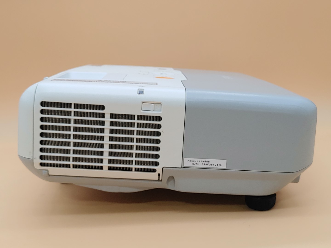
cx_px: 166
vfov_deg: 31.5
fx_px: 440
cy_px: 124
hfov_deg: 41.2
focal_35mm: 46
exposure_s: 1/106
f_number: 1.8
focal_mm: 4.36
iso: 50
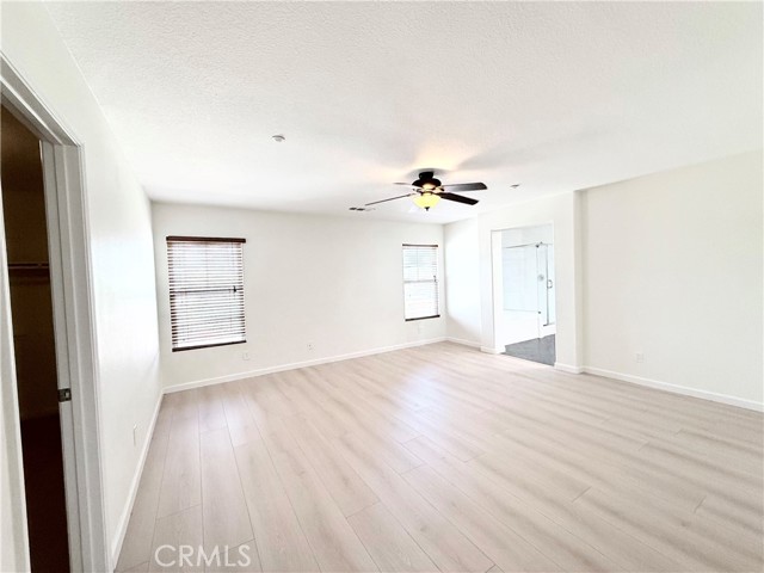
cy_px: 286
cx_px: 382
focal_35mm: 14
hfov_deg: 102.1
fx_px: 309
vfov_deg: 85.7
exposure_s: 1/120
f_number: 2.2
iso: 125
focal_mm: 2.22
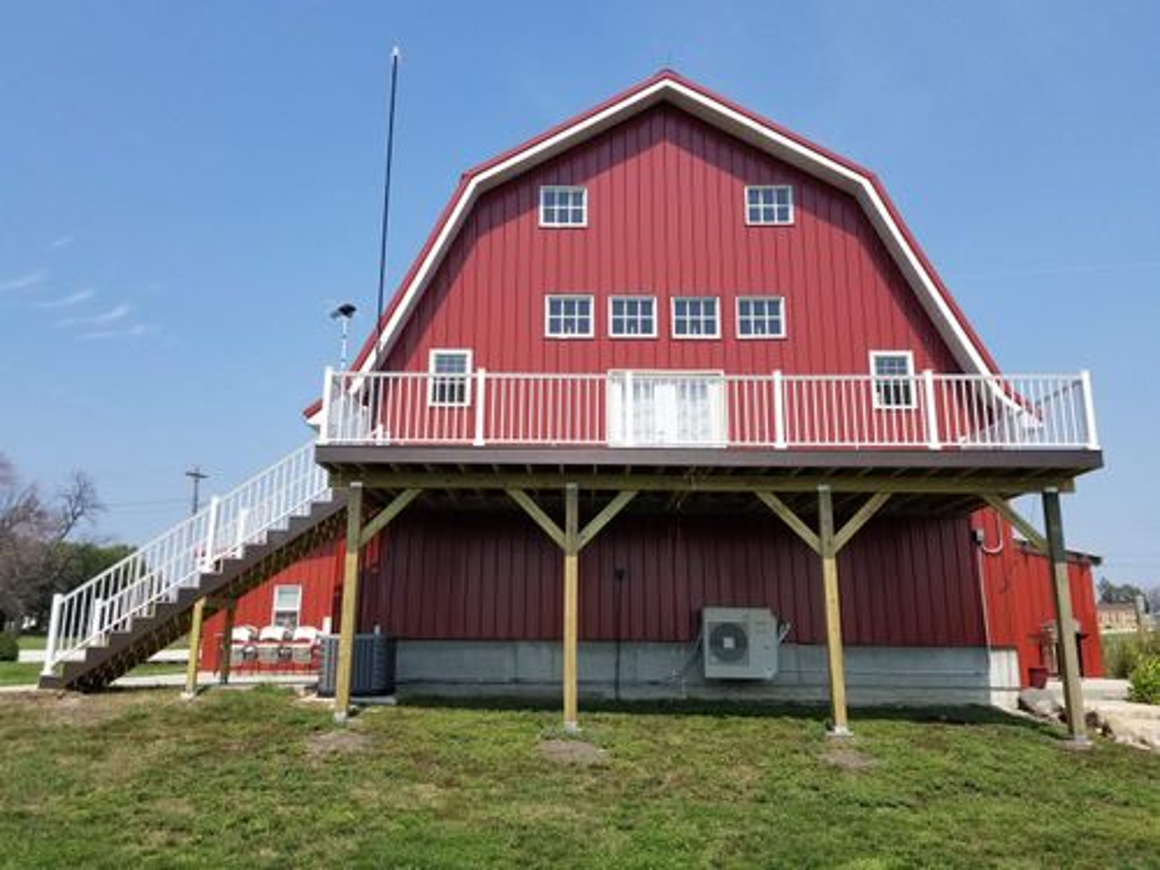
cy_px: 435
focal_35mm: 26
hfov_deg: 67.3
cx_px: 580
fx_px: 871
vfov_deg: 53.1
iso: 50
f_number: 1.7
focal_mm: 4.25
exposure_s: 1/2792
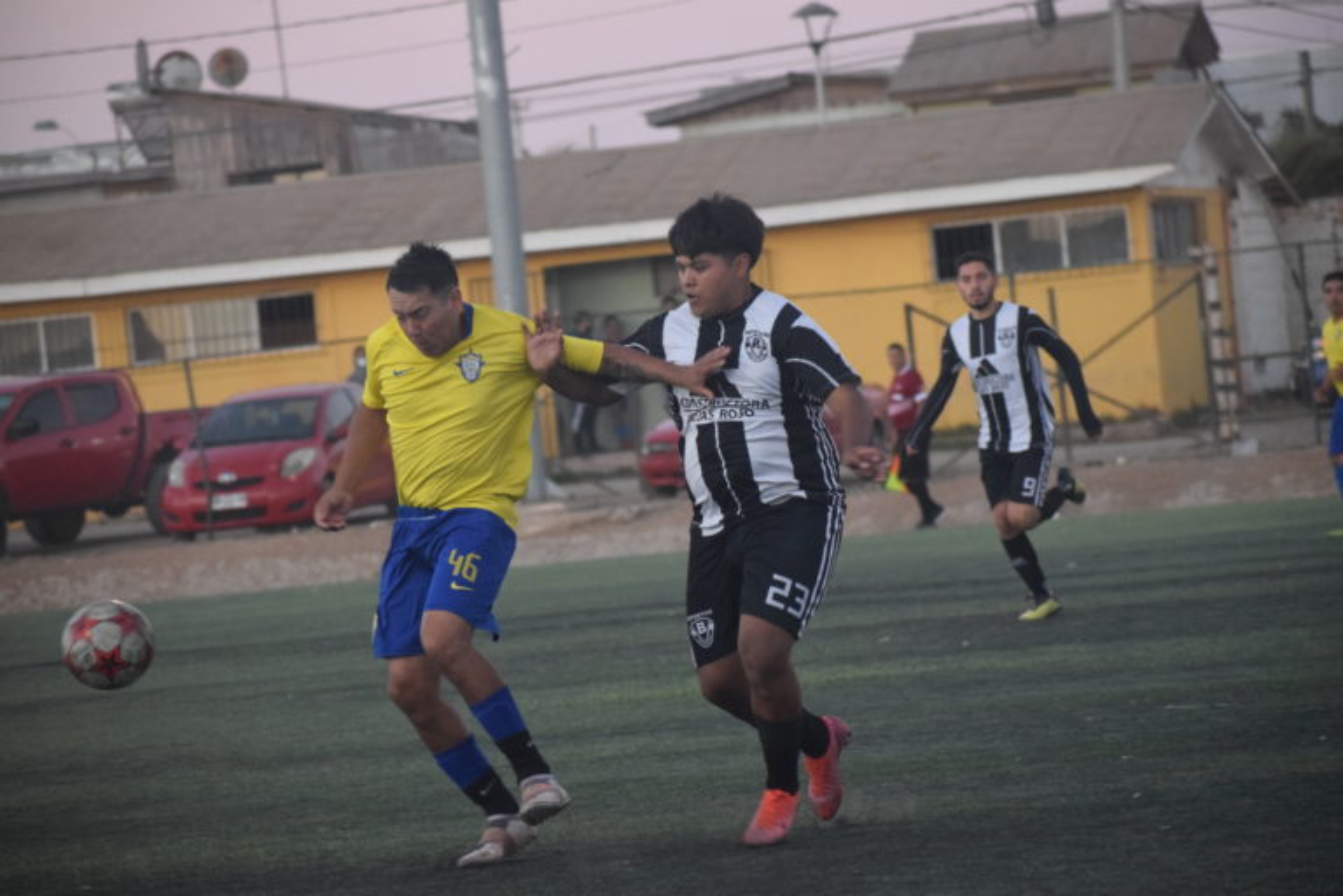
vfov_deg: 6.8
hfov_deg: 10.2
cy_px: 448
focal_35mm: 202
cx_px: 672
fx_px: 7554
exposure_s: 1/400
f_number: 4.8
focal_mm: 135
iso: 3200
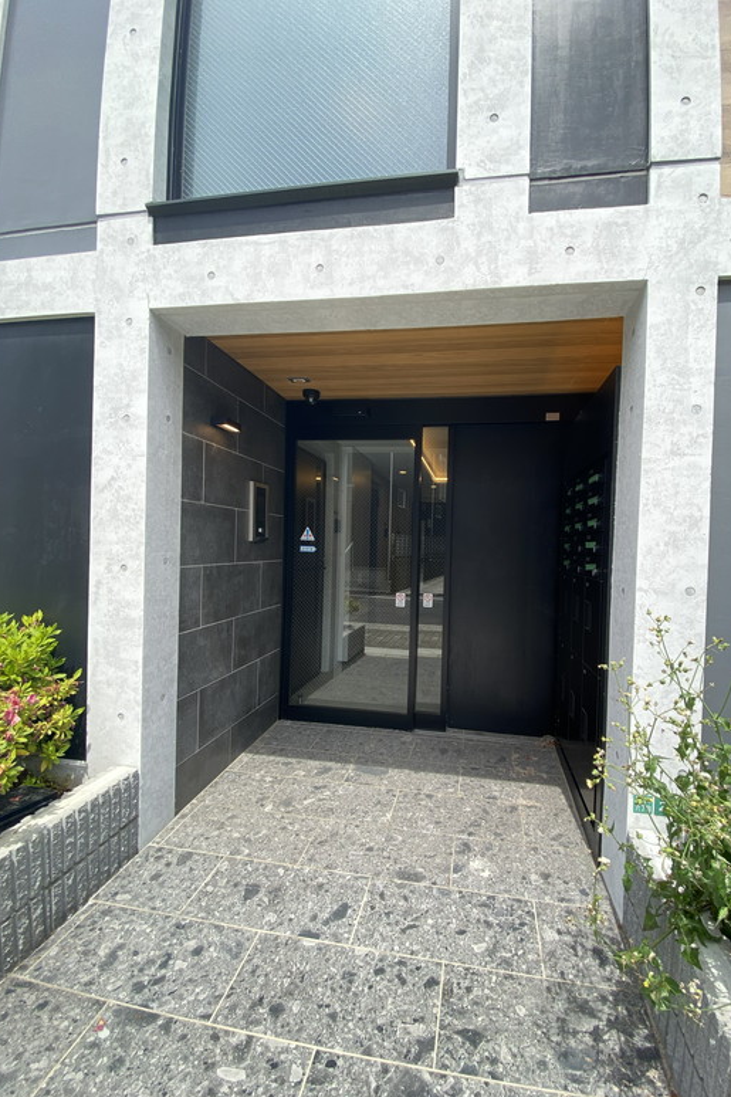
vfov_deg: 104.3
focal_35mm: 14
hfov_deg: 80.9
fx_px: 427
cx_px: 406
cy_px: 556
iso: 20
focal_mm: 1.54
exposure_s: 1/146
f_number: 2.4
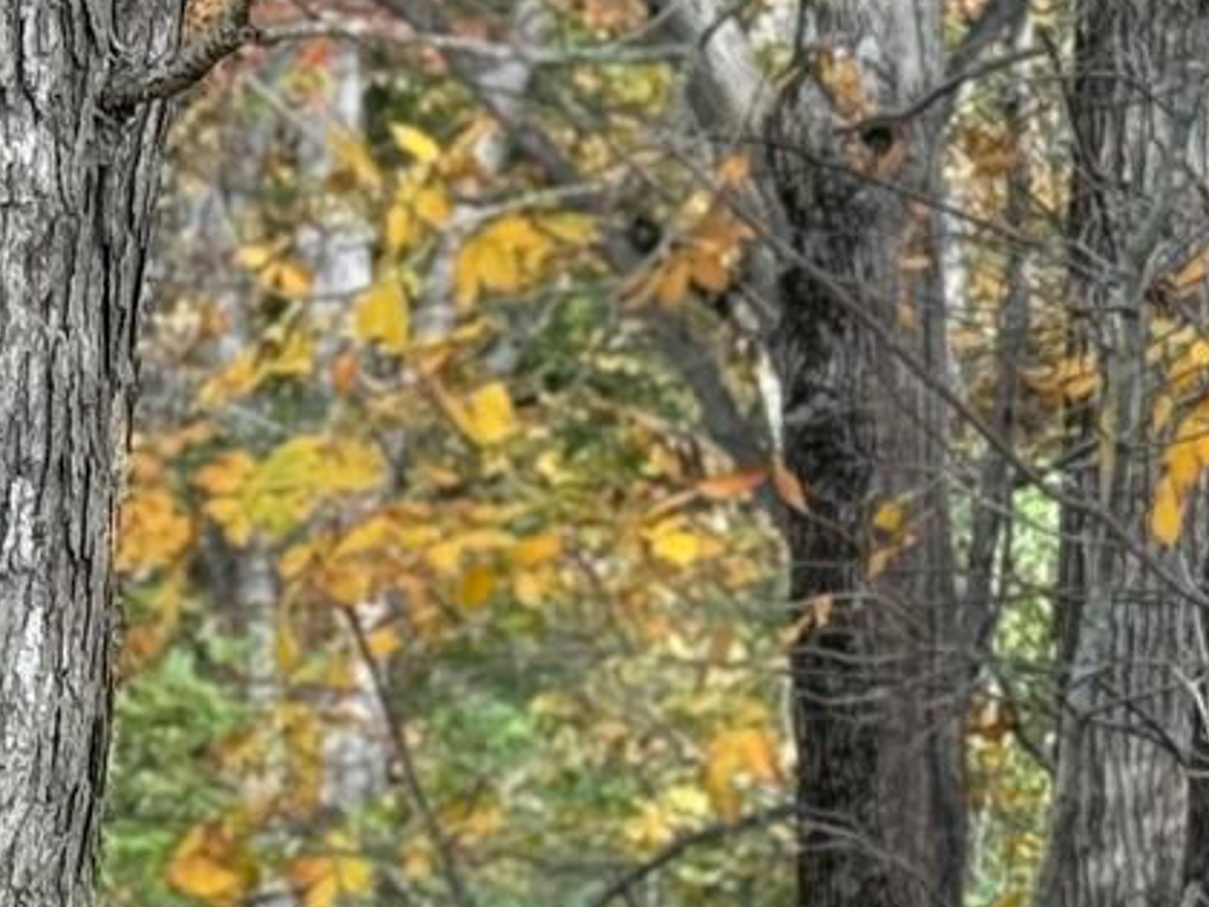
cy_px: 1065
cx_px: 878
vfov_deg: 6.3
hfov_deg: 8.5
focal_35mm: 234
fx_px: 8173
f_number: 1.78
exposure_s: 1/329
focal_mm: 6.76
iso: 64
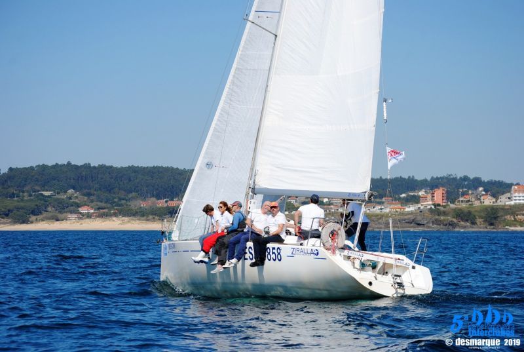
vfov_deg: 12.2
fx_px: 1641
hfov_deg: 18.1
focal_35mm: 112
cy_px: 176
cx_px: 262
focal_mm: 75
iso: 100
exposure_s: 1/640
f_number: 6.3
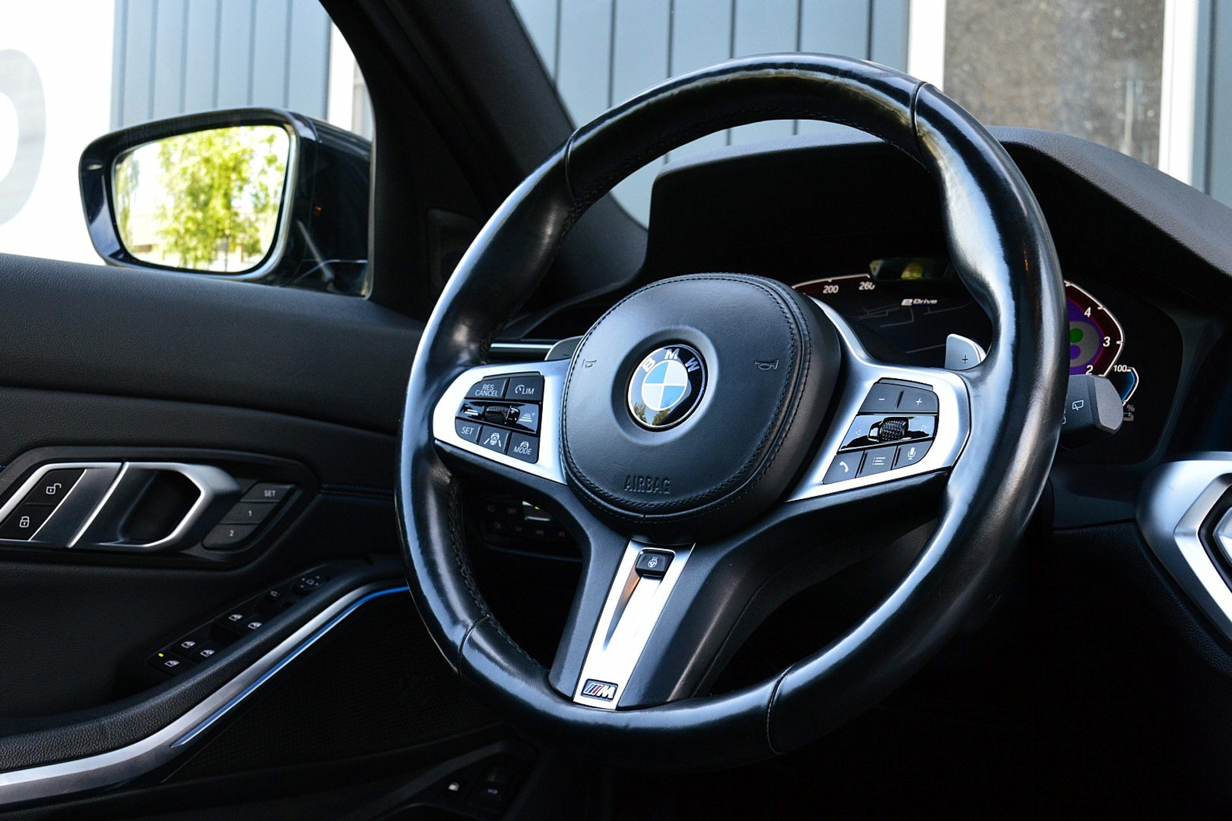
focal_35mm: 40
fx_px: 1386
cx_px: 616
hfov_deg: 47.9
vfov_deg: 33.0
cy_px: 410
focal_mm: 27
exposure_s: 1/60
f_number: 8
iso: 720
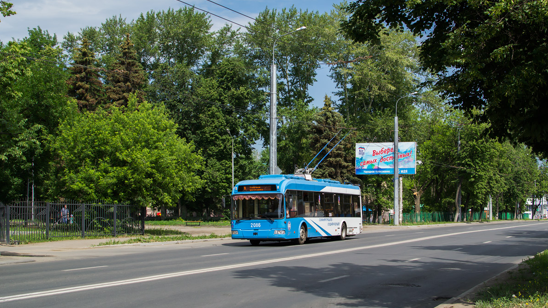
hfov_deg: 37.5
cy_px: 147
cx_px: 272
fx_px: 807
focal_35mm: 56
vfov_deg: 21.6
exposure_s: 1/640
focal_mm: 35
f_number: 6.3
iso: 200
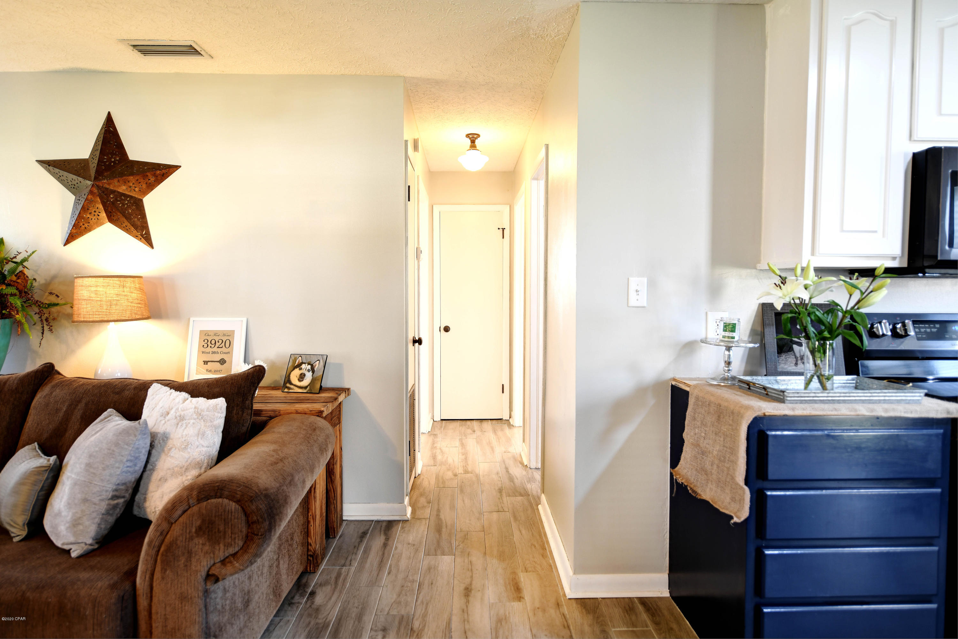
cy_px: 320
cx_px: 479
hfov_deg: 84.0
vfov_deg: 61.9
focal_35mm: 20
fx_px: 532
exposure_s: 1/20
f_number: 2.8
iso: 400
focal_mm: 20
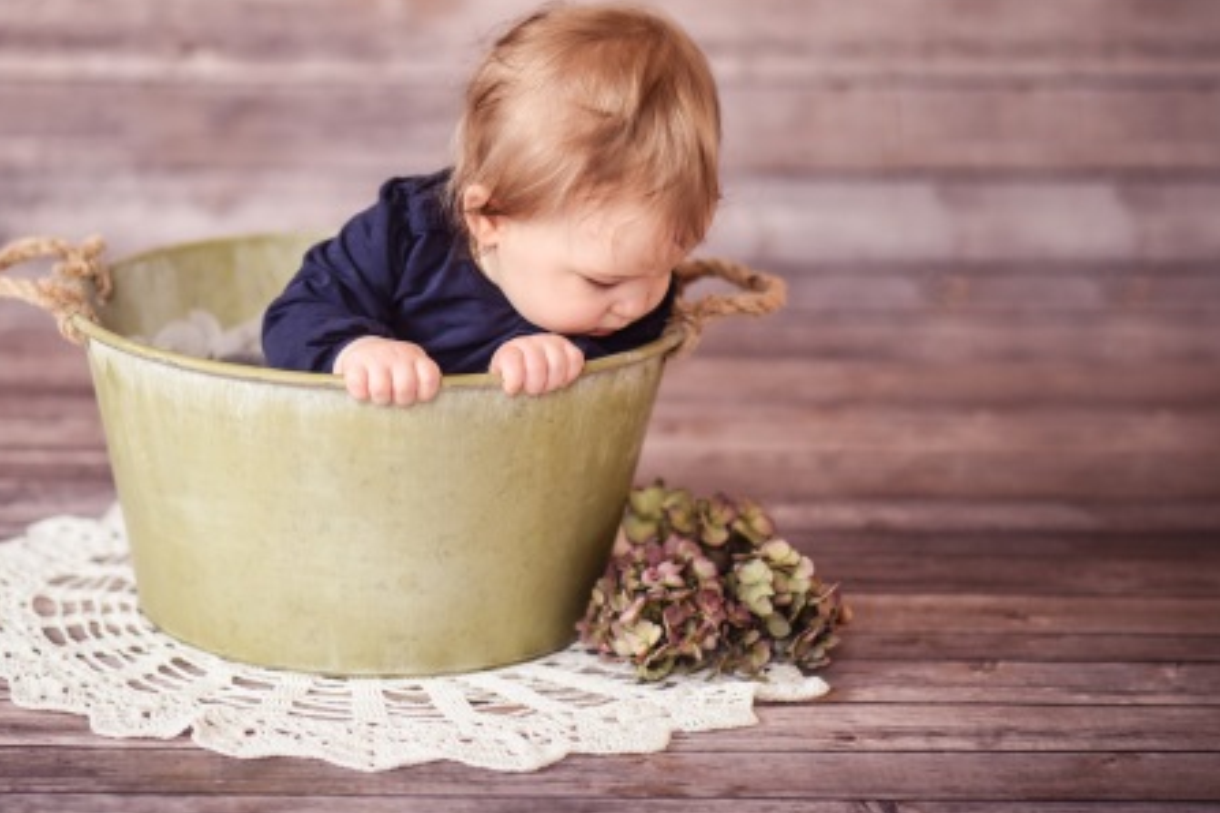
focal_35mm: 114
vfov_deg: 12.0
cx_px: 478
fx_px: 3863
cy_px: 292
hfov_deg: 17.9
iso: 2000
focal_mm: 85
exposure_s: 1/125
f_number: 1.8
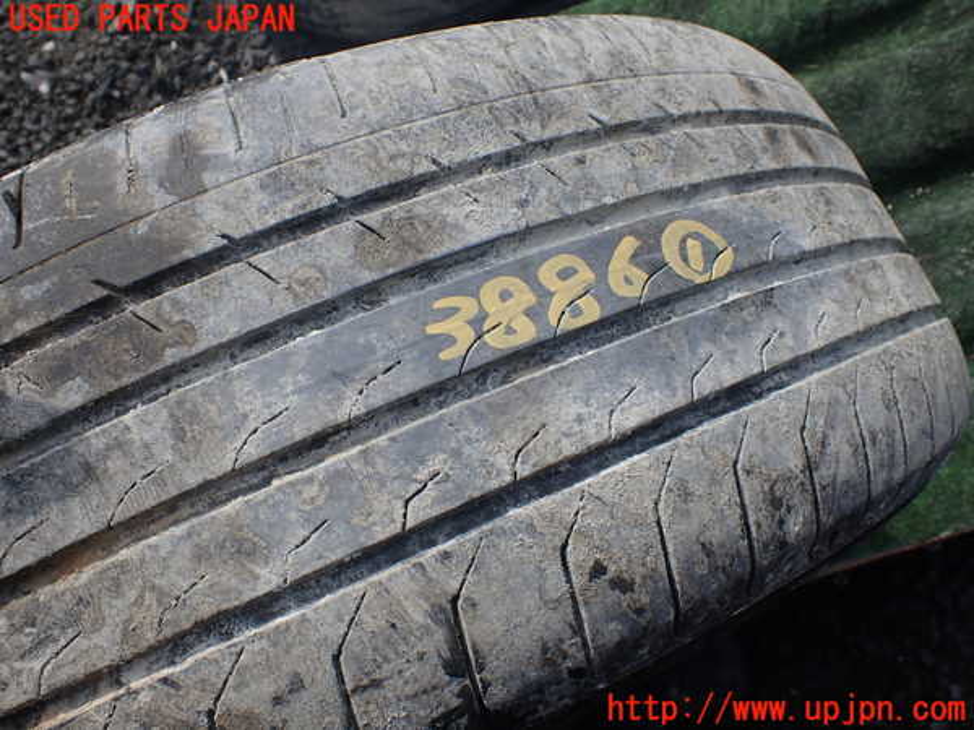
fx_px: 844
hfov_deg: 60.0
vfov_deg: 46.8
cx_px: 487
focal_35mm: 30
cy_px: 365
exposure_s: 1/640
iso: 100
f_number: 3.2
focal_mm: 5.4
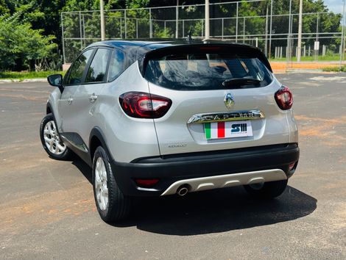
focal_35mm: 48
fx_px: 481
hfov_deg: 39.6
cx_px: 173
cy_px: 130
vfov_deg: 30.3
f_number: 1.78
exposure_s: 1/7092
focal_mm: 6.76
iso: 64
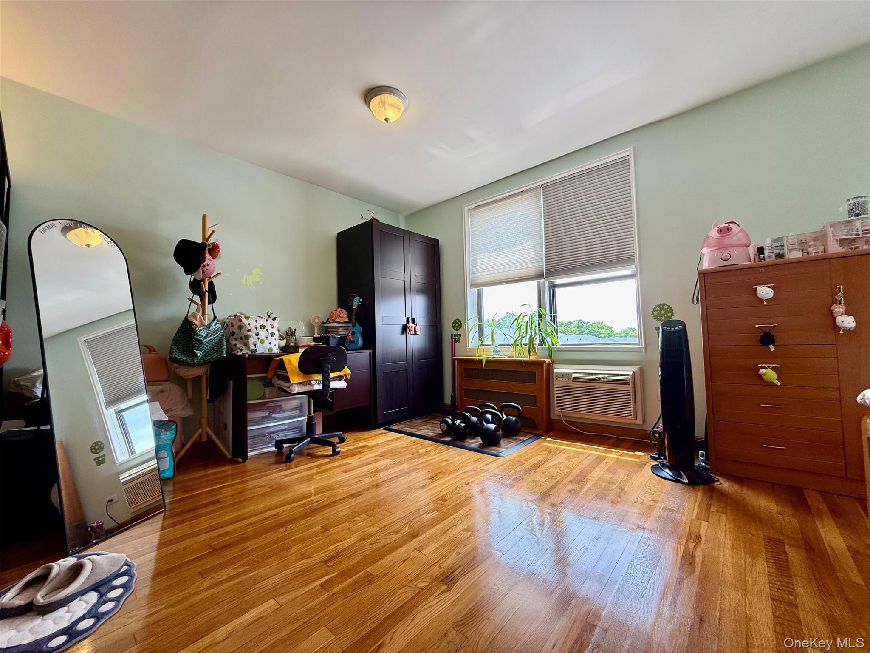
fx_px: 352
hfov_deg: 102.1
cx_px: 435
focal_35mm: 14
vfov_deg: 85.7
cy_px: 326
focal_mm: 2.22
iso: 100
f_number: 2.2
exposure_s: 1/99
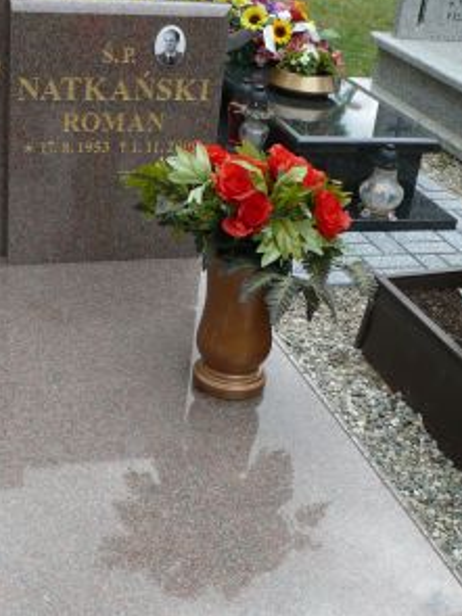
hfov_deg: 25.6
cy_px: 453
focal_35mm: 57
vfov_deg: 33.2
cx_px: 169
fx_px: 1015
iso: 100
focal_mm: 7.4
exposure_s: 1/200
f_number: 4
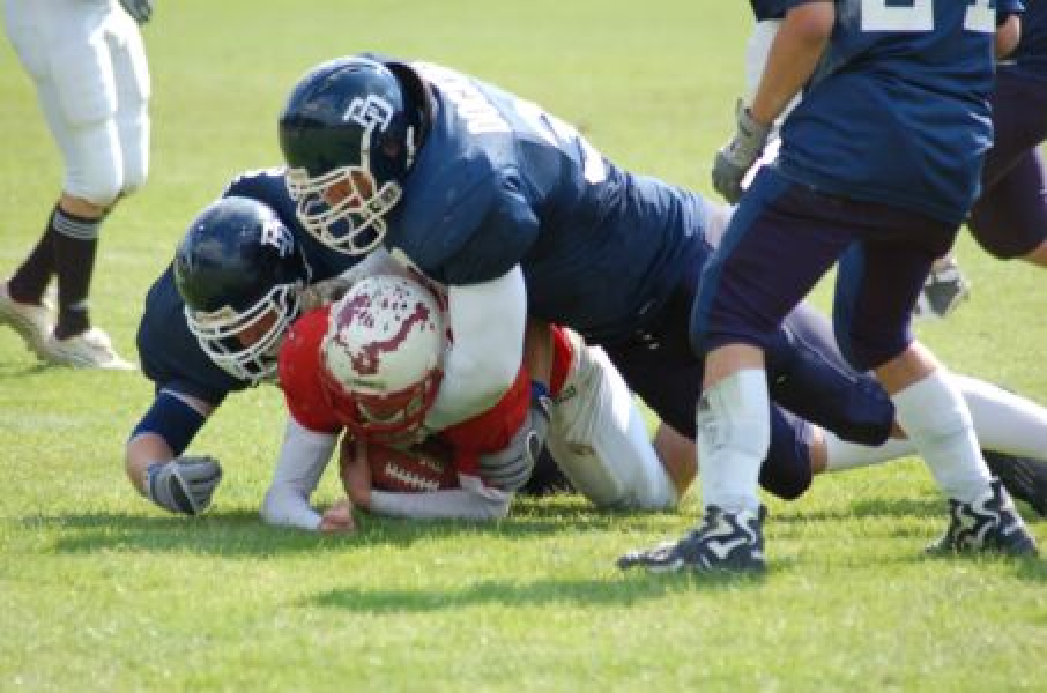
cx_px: 524
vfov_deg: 4.1
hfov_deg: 6.3
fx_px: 9577
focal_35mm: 330
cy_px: 346
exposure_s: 1/800
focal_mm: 220
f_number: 5.3
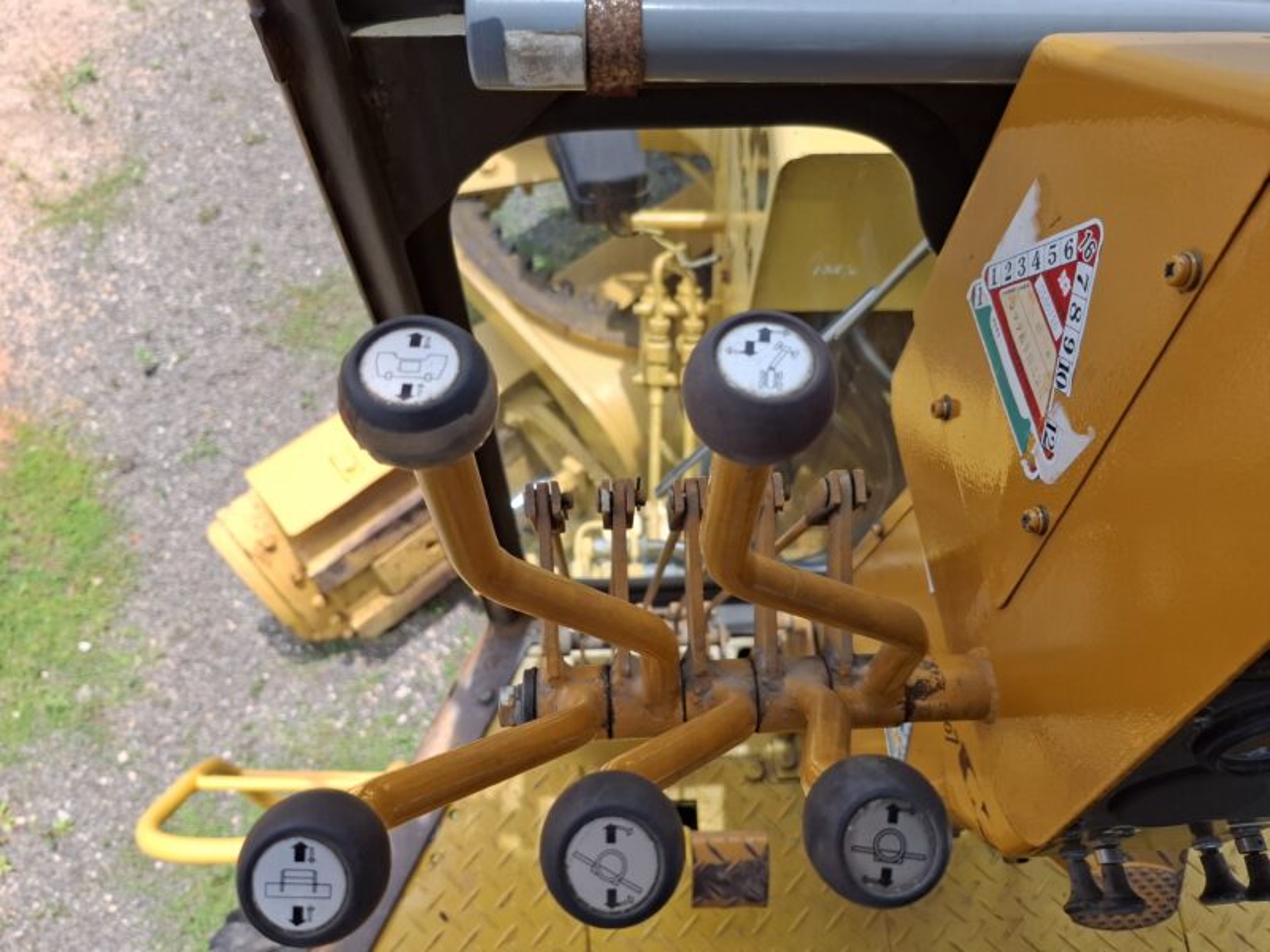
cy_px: 476
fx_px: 844
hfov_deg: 73.9
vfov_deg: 58.9
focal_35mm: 23
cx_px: 635
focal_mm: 5.54
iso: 50
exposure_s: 1/685
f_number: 1.8
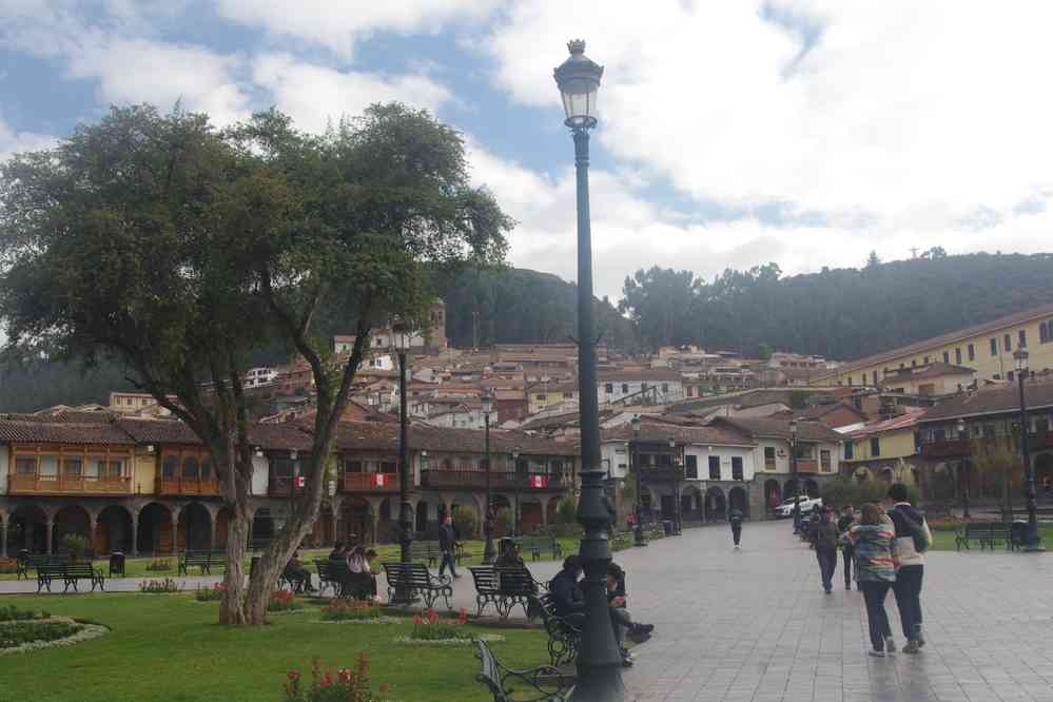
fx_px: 1141
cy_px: 351
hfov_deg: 49.6
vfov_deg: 34.2
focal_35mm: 39
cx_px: 526
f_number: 11
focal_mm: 26
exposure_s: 1/50
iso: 200
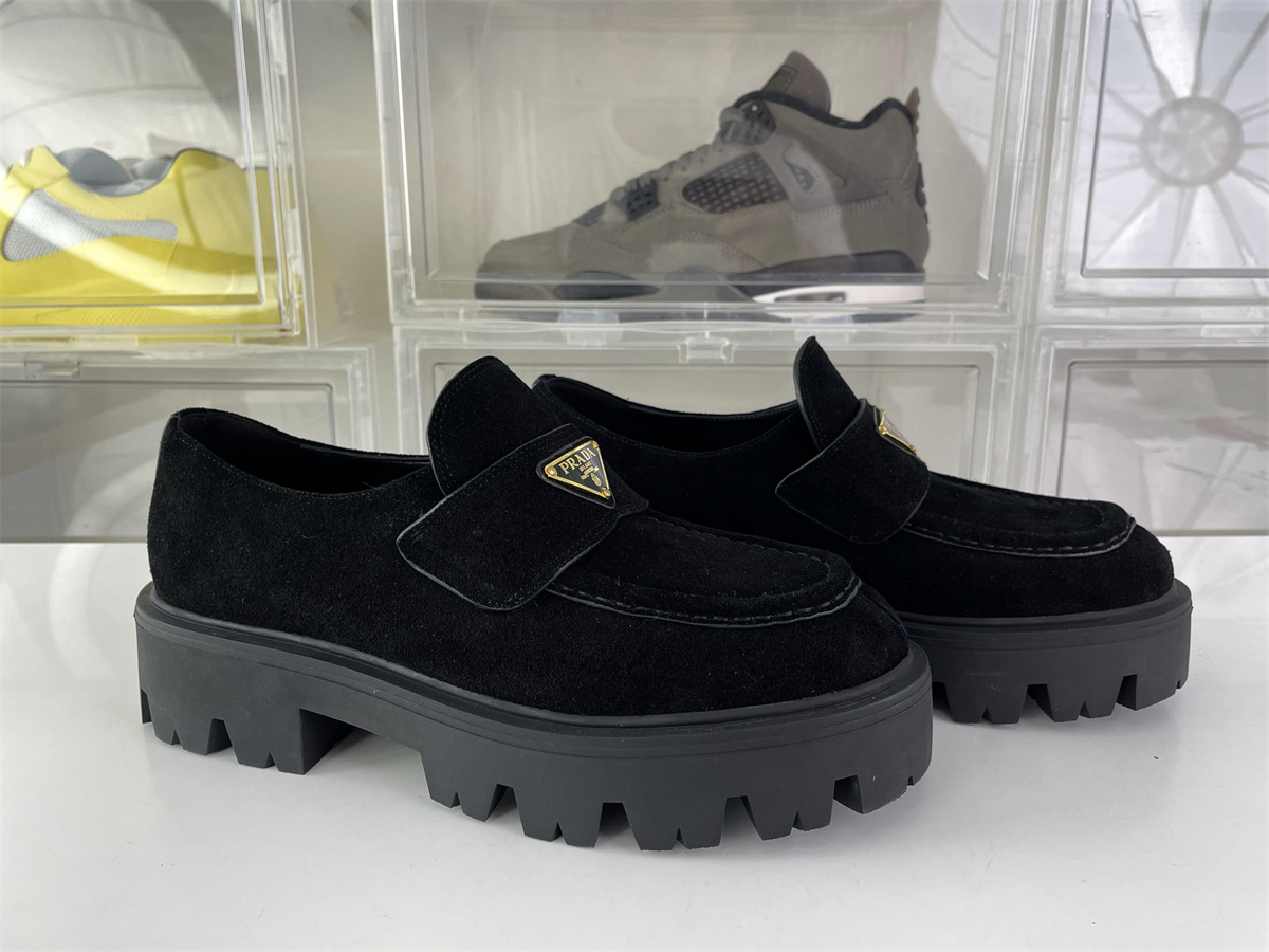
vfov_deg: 53.1
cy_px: 476
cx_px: 634
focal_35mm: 26
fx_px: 953
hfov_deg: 67.3
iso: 80
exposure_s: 1/100
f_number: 1.6
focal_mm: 4.2
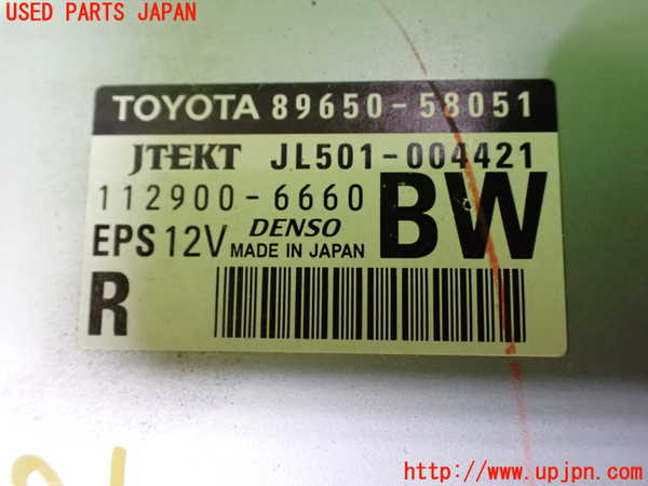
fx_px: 562
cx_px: 324
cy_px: 243
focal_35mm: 30
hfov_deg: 60.0
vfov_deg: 46.8
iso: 1600
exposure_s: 1/30
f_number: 2.3
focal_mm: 5.4
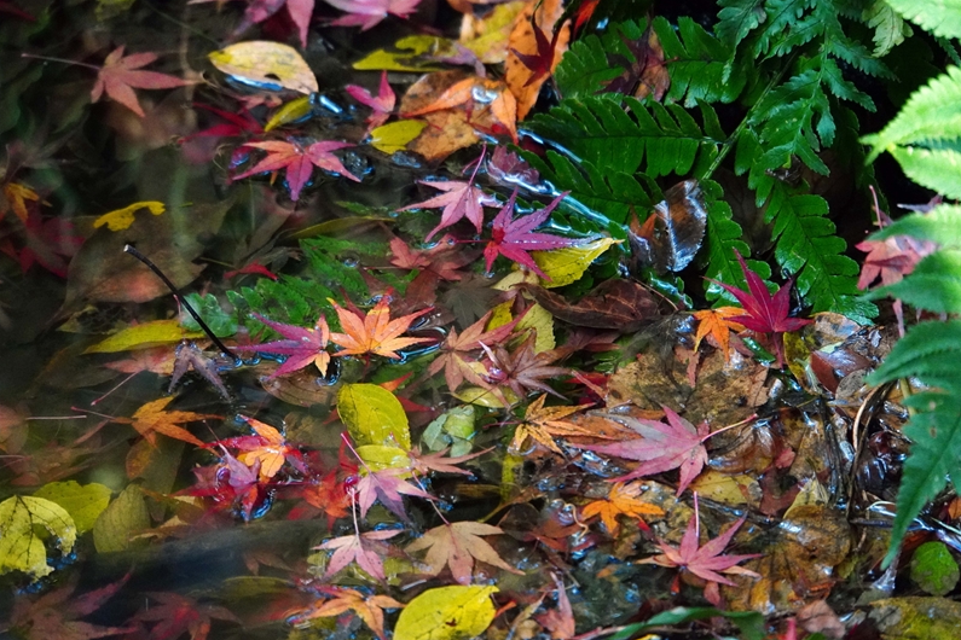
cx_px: 482
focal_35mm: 302
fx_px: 8061
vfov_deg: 4.6
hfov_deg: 6.8
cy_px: 321
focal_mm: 200
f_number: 6.3
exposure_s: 1/250
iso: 6400
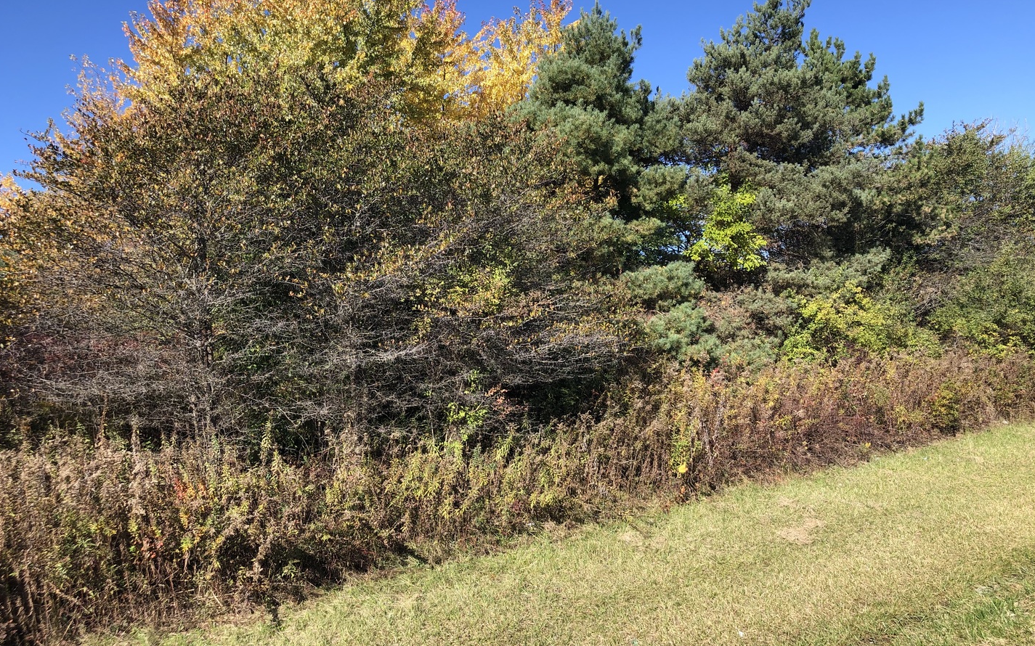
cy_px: 327
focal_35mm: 30
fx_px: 846
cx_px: 515
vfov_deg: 41.8
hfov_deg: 62.9
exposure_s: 1/979
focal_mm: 3.99
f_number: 1.8
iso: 20
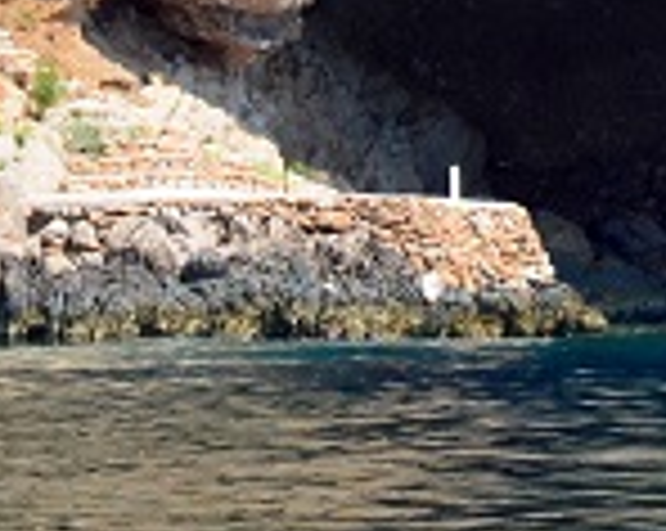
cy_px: -628
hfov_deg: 1.1
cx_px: 713
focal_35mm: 1707
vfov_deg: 0.9
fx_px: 33602
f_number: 5.6
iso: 400
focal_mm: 180
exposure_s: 1/2000
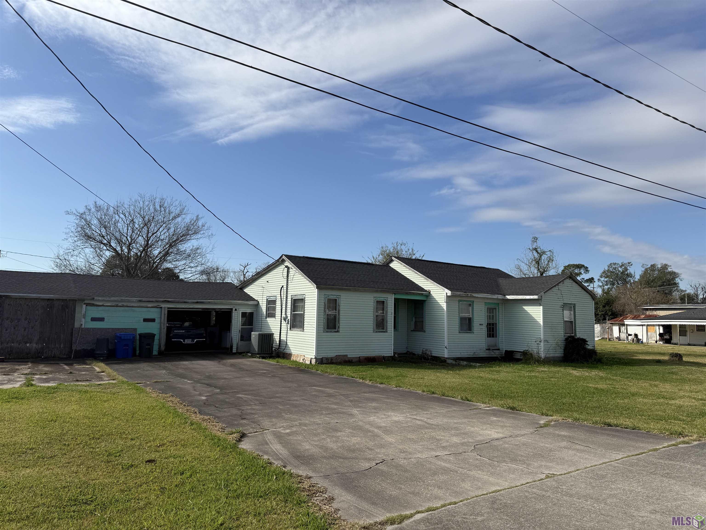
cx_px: 353
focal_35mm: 24
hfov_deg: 71.6
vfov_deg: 56.8
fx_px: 489
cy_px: 265
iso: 80
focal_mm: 6.76
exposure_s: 1/6711
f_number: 1.78
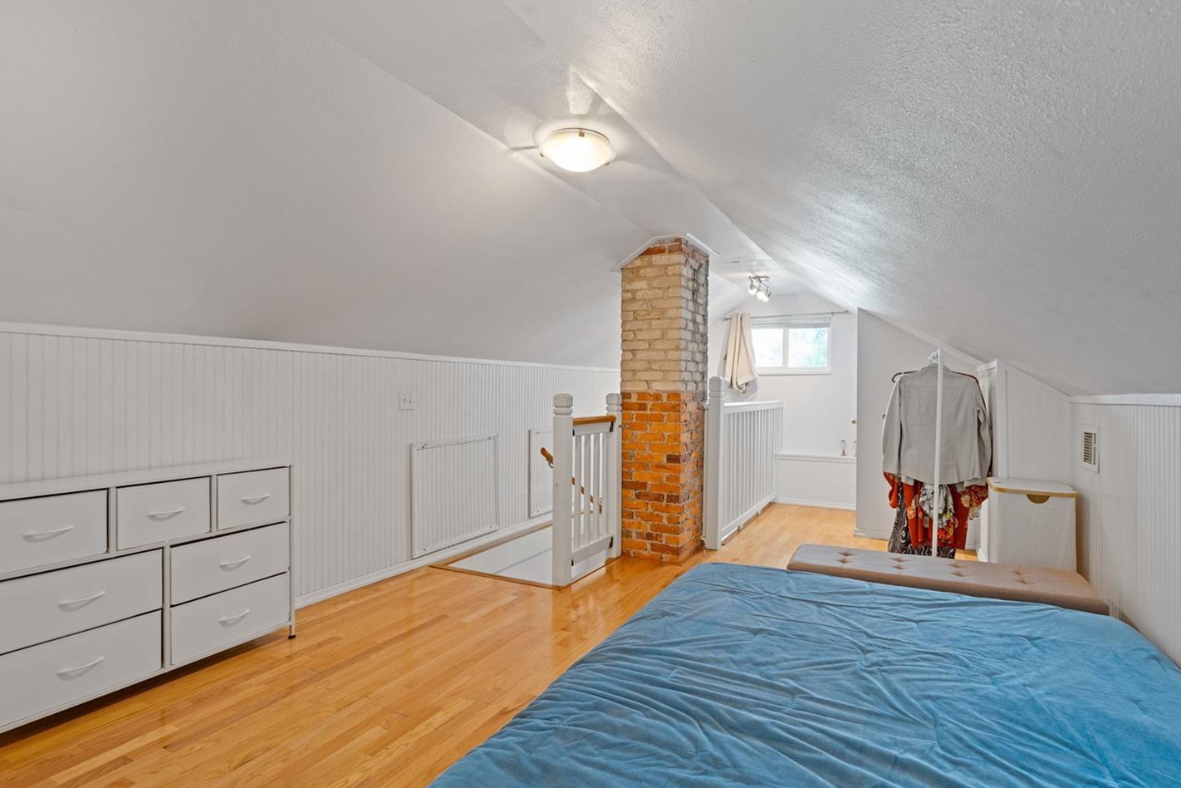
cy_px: 396
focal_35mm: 18
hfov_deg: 89.9
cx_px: 625
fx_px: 590
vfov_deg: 67.4
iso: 250
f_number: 9
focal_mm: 16
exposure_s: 2
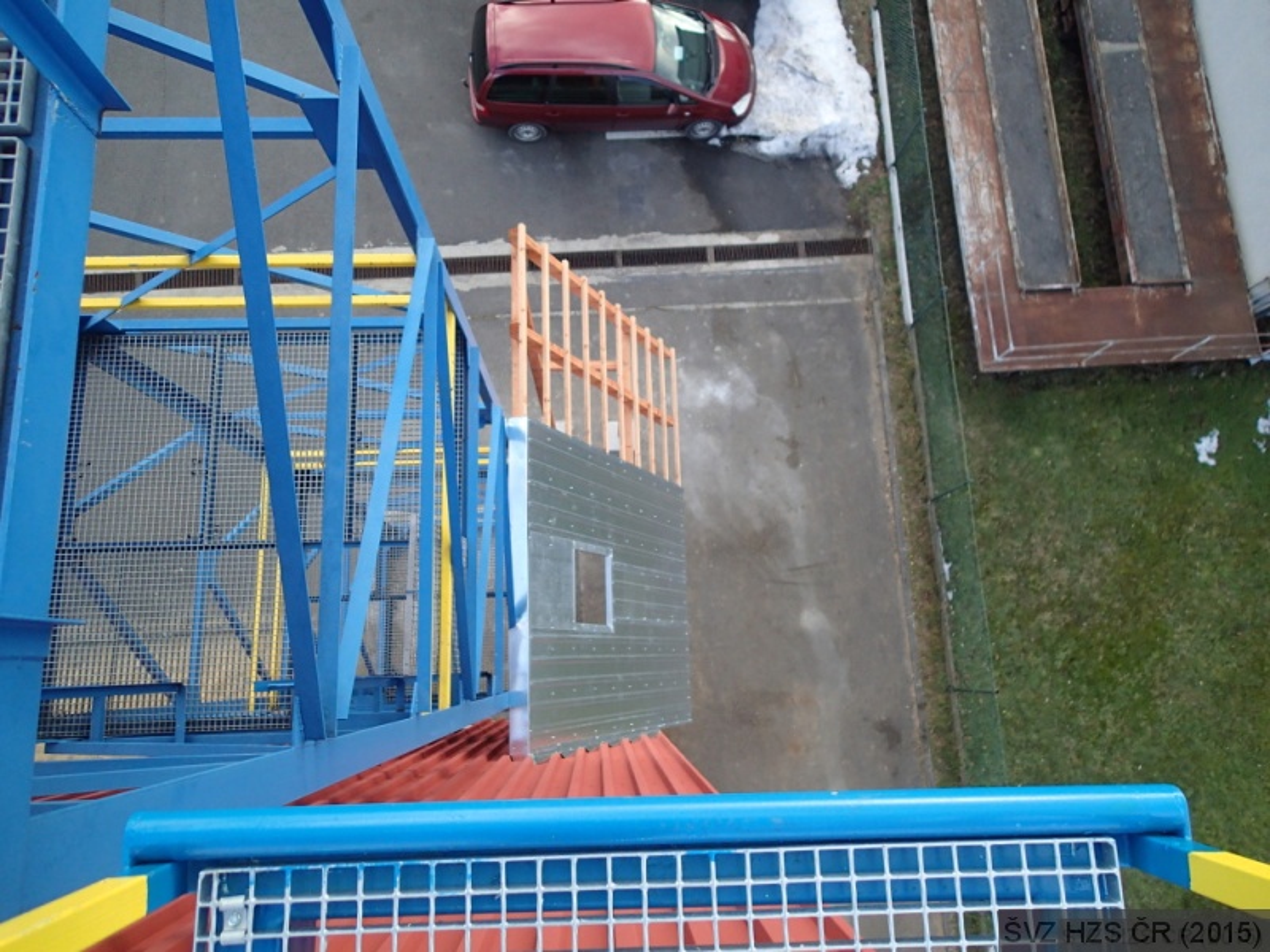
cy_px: 476
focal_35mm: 25
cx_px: 635
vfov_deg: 54.9
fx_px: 917
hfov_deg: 69.4
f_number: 2
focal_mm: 4.5
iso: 200
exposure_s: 1/640
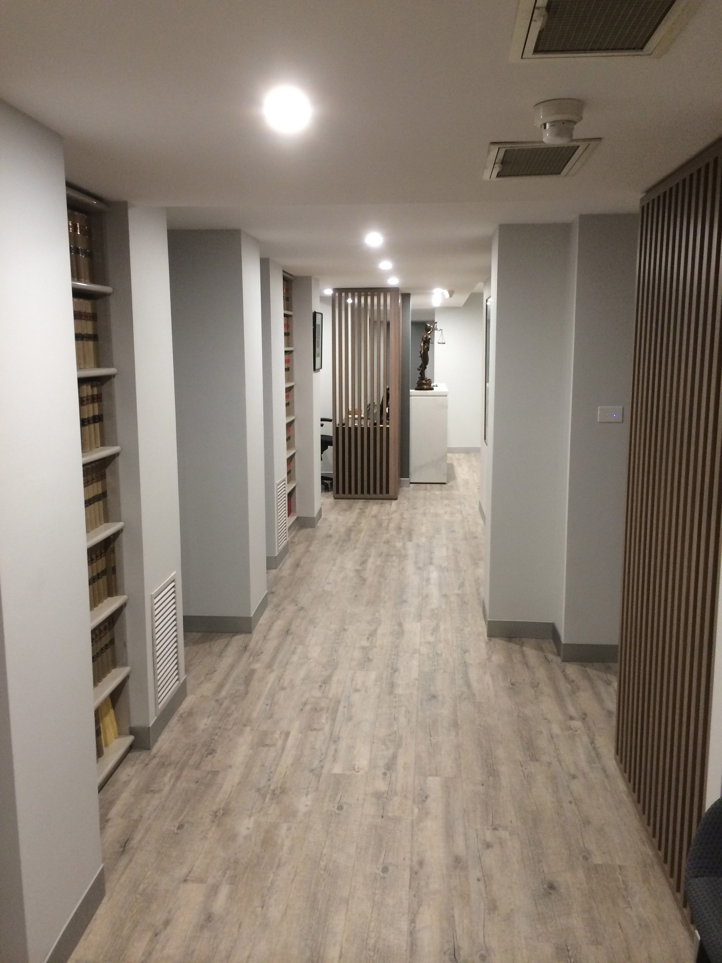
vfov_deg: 60.0
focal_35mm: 30
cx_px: 361
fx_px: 834
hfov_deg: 46.8
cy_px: 482
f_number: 2.2
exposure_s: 1/30
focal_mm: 4.12
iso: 125
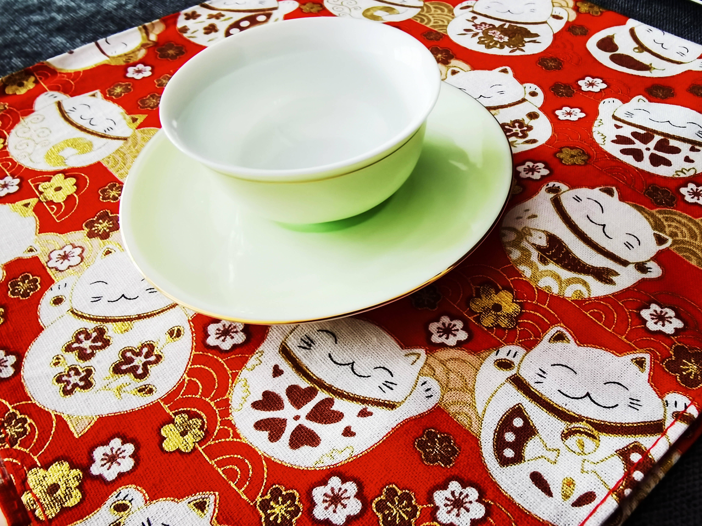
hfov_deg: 67.3
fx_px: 527
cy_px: 263
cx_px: 351
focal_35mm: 26
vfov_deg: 53.1
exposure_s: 1/20
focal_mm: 2.26
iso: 640
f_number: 2.2
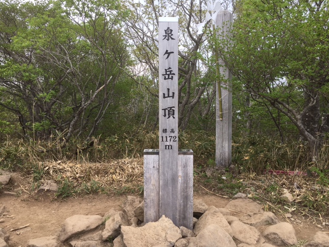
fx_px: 285
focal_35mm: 30
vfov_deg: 46.8
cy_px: 126
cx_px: 168
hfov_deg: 60.0
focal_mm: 4.15
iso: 25
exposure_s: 1/553
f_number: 2.2
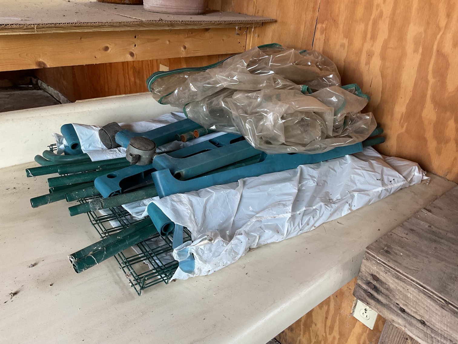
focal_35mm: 29
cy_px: 172
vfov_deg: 48.2
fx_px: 384
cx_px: 229
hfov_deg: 61.7
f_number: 1.8
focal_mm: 3
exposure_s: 1/50
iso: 100
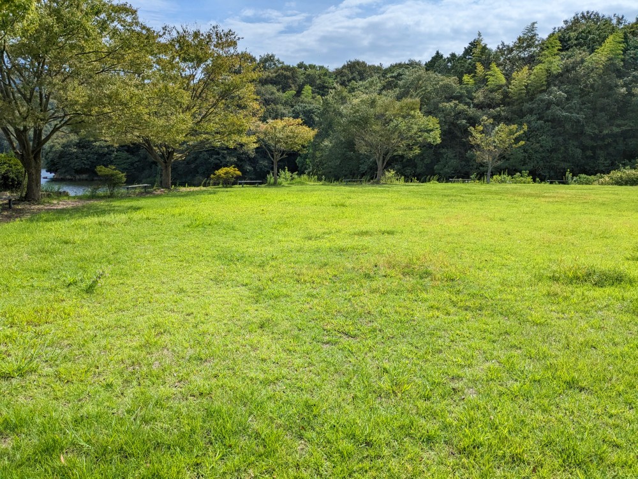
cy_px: 240
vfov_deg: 51.4
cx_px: 319
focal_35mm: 27
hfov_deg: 65.3
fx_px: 498
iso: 59
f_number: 1.73
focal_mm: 4.38
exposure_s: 1/7812
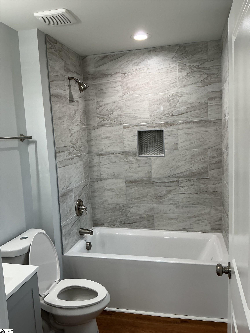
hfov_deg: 48.2
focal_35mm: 29
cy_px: 166
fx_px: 279
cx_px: 125
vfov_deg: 61.7
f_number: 1.8
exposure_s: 1/60
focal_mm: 3
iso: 50
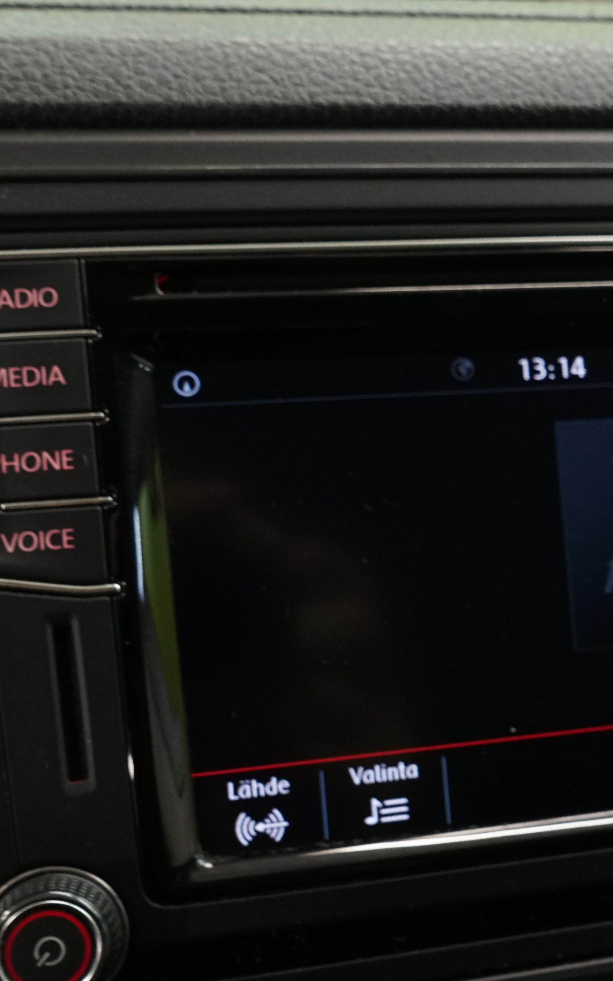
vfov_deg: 38.8
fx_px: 1390
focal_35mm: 52
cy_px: 530
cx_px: 597
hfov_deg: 23.9
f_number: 8
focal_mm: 28
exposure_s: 1/30
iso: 2000
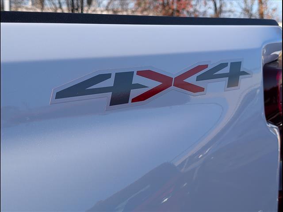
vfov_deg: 29.7
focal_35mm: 49
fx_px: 401
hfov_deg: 38.9
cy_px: 106
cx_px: 142
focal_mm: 6.9
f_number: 1.68
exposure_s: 1/769
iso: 19
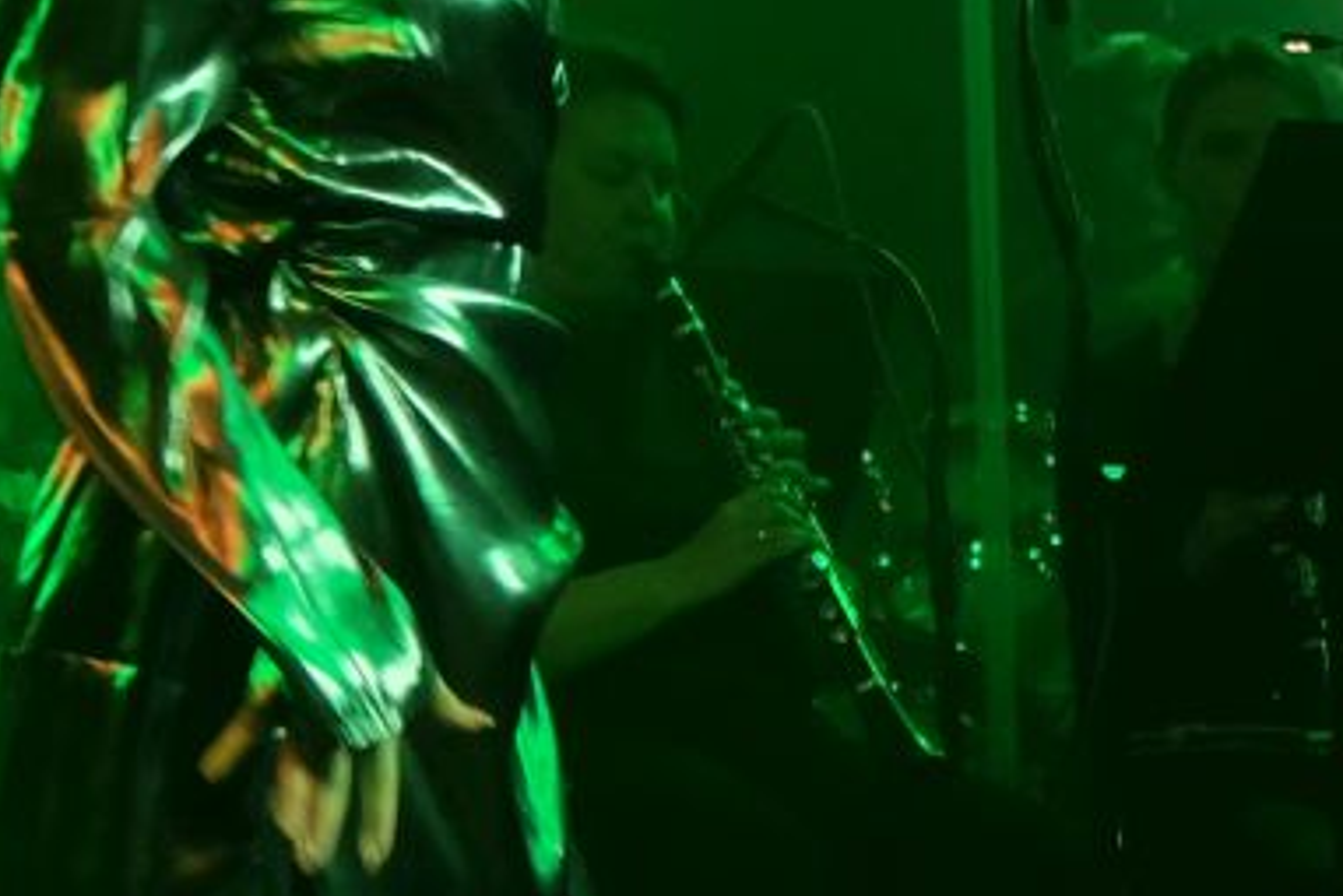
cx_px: -88
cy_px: 334
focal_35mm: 181
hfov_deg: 11.2
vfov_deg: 7.6
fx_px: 6754
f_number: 4.2
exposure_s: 1/160
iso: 1250
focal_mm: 24.3
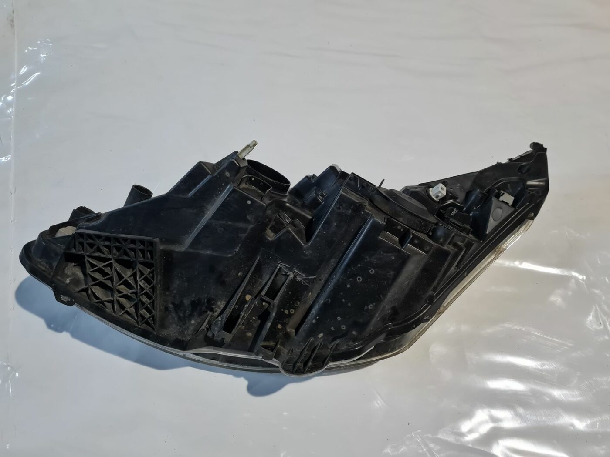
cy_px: 228
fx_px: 458
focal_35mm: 26
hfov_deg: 67.3
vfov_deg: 53.1
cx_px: 305
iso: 250
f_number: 1.8
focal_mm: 5.4
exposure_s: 1/50
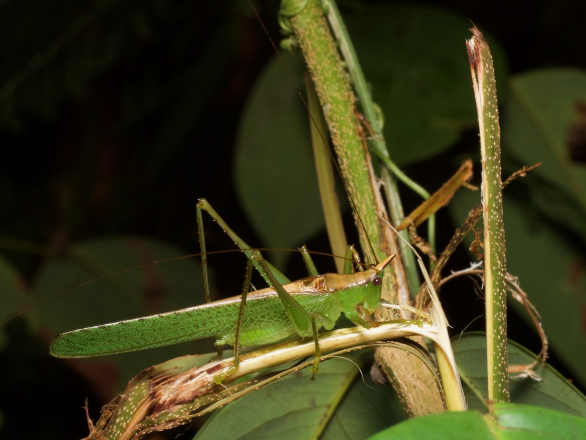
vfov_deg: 12.3
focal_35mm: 120
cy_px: 220
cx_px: 293
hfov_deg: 16.4
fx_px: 2031
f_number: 18
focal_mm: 60
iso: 400
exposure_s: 1/60
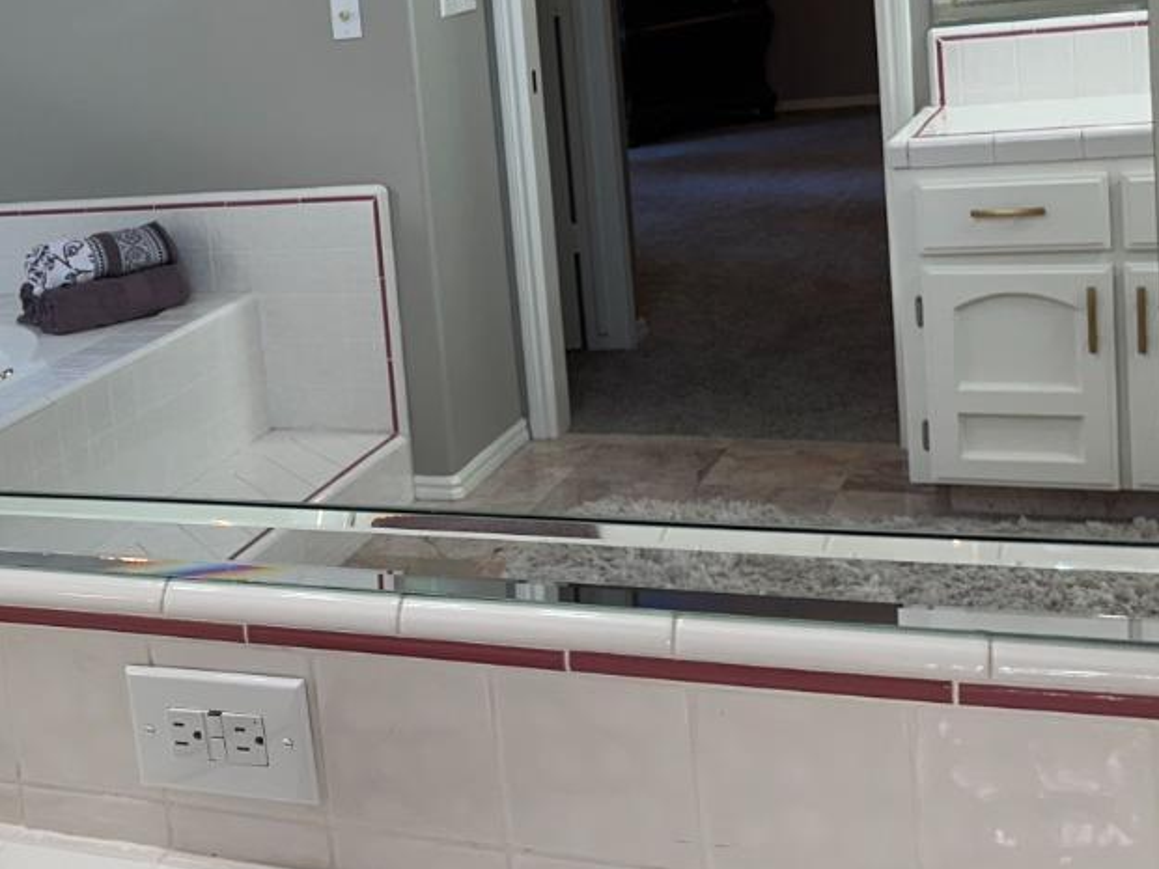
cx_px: 84
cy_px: 266
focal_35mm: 58
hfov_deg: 31.4
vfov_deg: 25.1
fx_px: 1942
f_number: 1.78
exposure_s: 1/120
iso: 80
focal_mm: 6.86
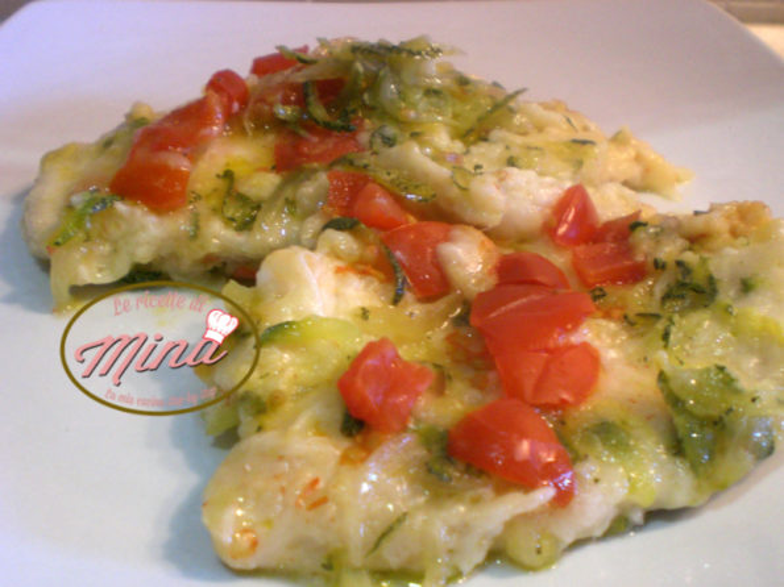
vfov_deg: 37.7
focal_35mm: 38
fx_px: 860
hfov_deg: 49.0
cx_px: 392
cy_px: 294
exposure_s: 1/20
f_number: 3.1
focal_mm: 6.3
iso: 200
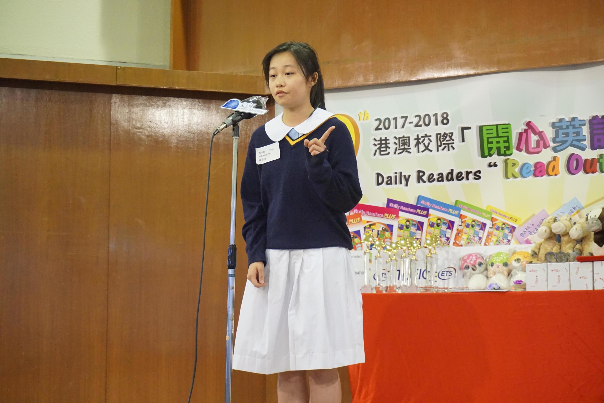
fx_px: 1208
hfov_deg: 28.1
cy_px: 202
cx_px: 302
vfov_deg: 18.9
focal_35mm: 72
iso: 3200
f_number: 5.6
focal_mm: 48
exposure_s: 1/80
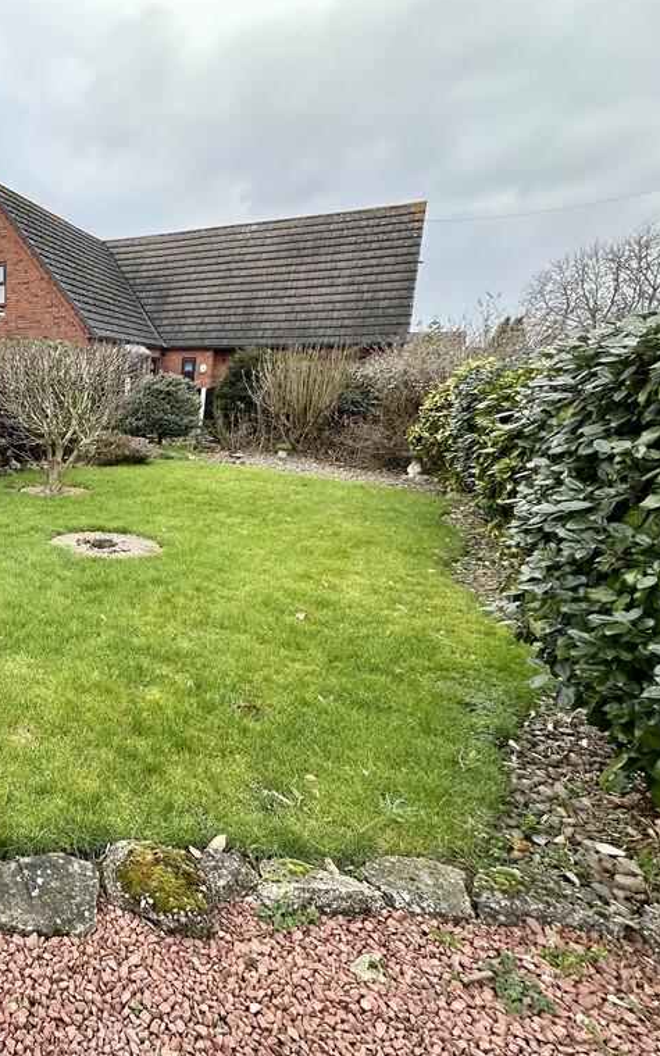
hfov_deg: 48.0
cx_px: -15
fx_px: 576
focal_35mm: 20
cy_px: 525
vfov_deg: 85.1
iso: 40
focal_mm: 2.22
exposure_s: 1/128
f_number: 2.2
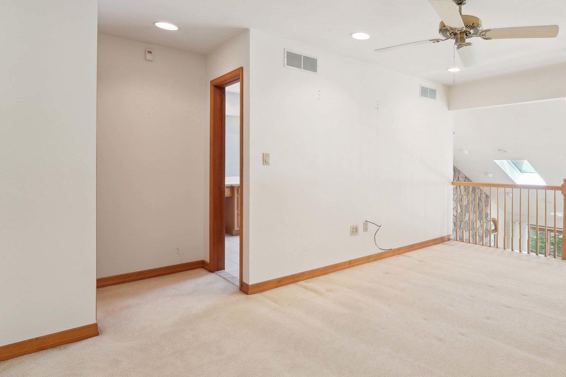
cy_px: 163
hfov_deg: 81.3
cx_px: 376
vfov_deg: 61.7
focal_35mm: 20
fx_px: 314
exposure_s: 1/30
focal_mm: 14
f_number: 8
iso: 500
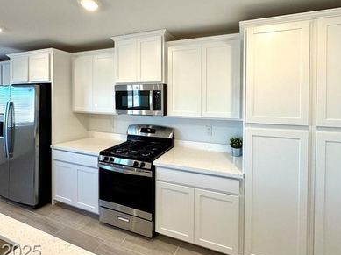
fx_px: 177
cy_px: 100
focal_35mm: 18
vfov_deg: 70.6
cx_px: 177
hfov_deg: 87.8
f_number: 2.2
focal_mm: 2.22
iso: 125
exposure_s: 1/120
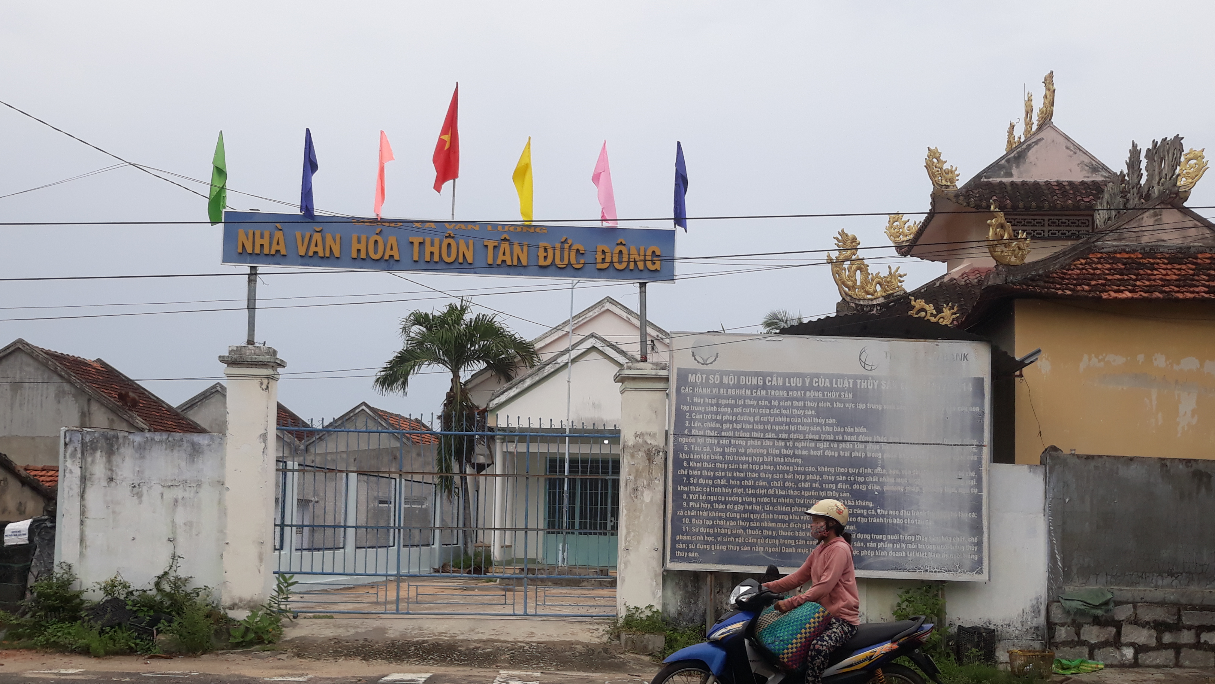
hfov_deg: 64.3
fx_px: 967
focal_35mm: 30
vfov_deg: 38.6
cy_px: 442
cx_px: 601
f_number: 1.7
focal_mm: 3.71
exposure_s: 1/1261
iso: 40
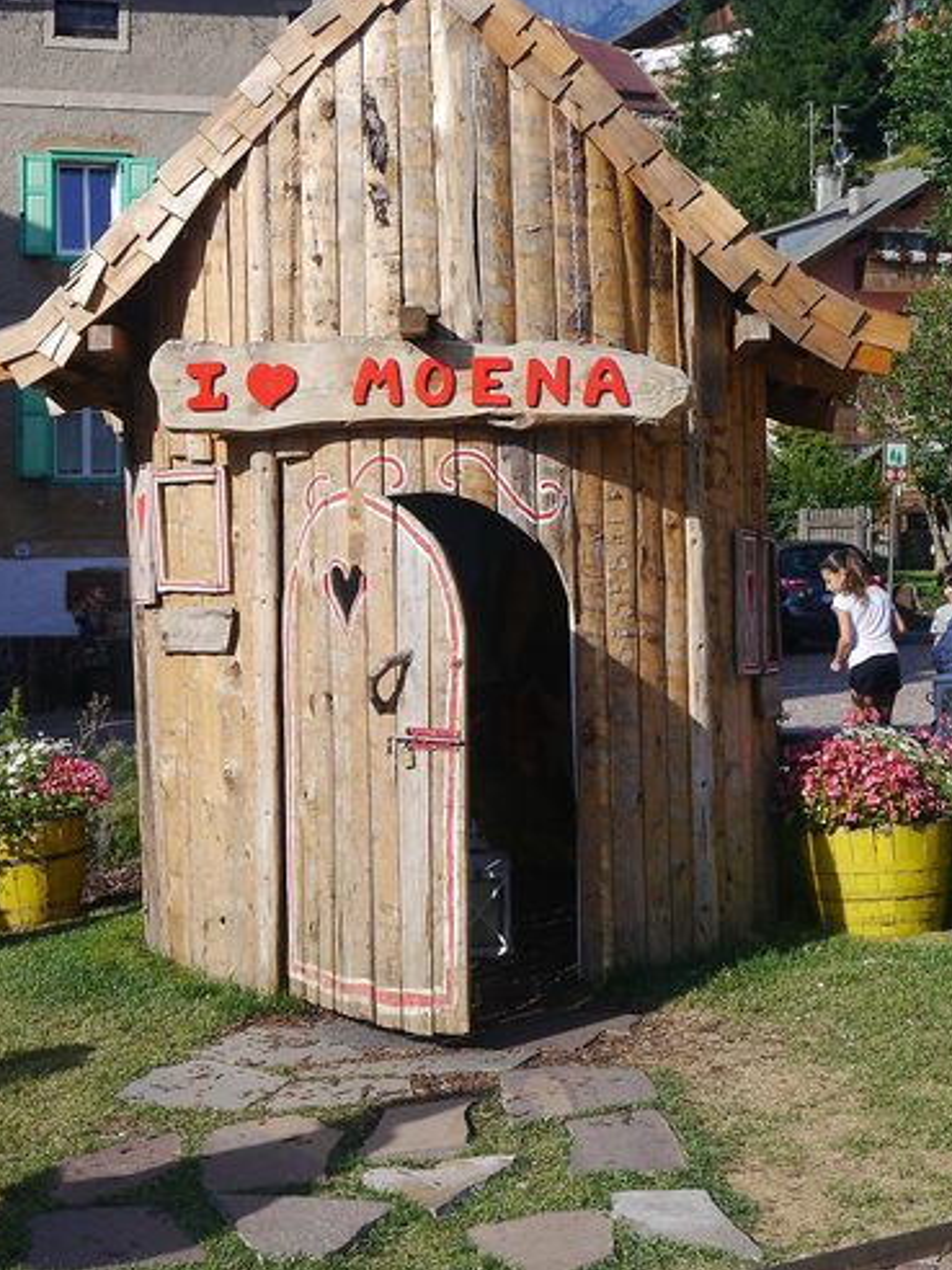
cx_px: 405
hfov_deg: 24.0
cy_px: 560
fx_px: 2237
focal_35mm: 61
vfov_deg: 31.7
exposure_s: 1/160
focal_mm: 25
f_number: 6.3
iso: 160
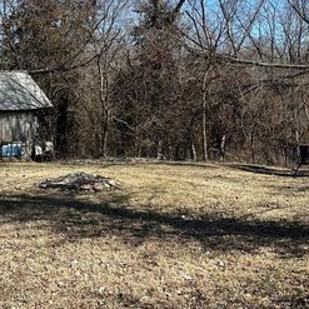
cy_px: 87
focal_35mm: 43
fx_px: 434
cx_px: 154
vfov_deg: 38.4
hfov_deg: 39.2
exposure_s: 1/2353
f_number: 1.78
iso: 80
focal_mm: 6.86
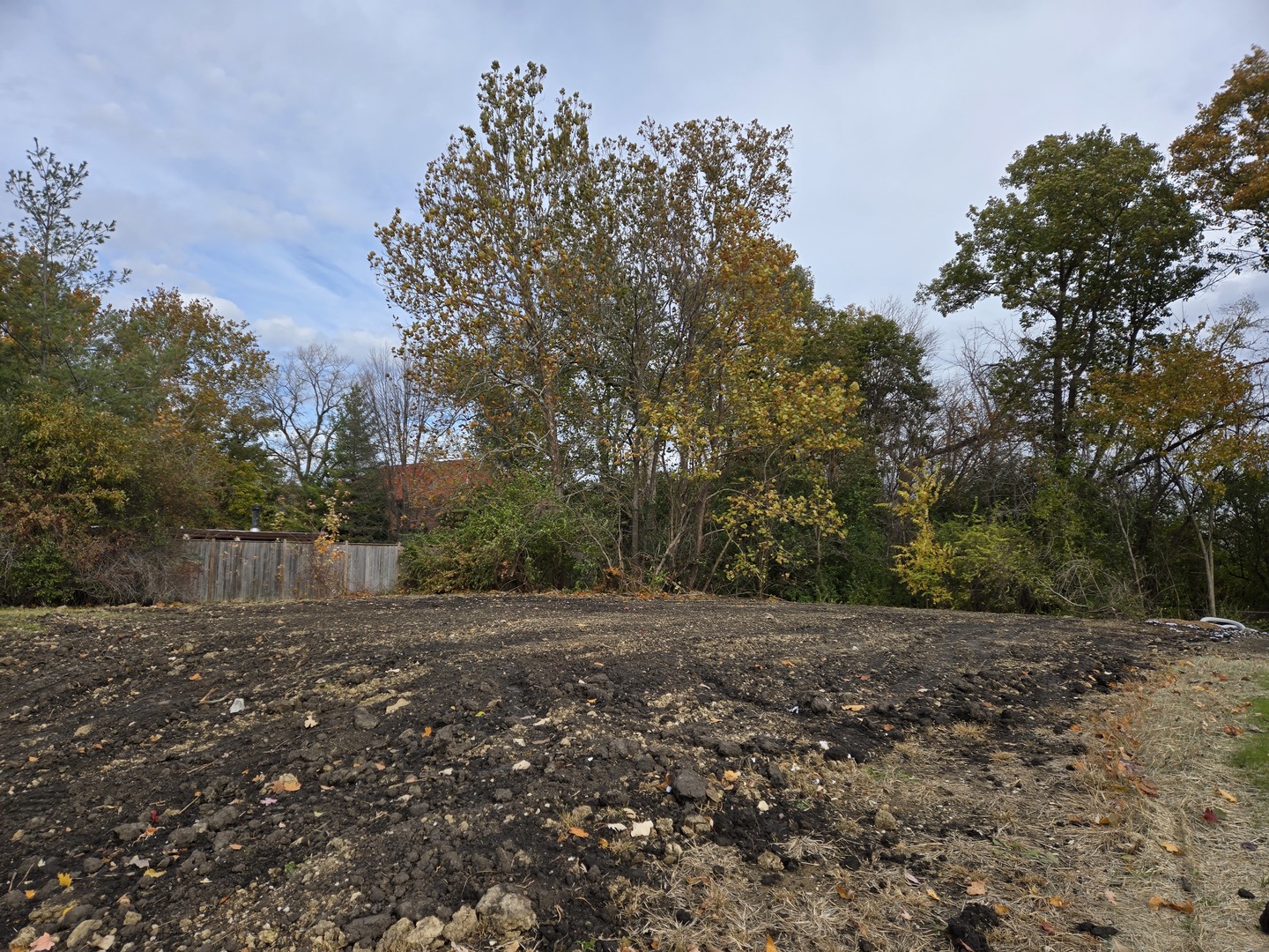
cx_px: 634
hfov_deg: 73.9
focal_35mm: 23
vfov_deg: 58.9
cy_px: 476
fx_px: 843
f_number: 1.8
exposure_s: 1/1182
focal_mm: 5.4
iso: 25
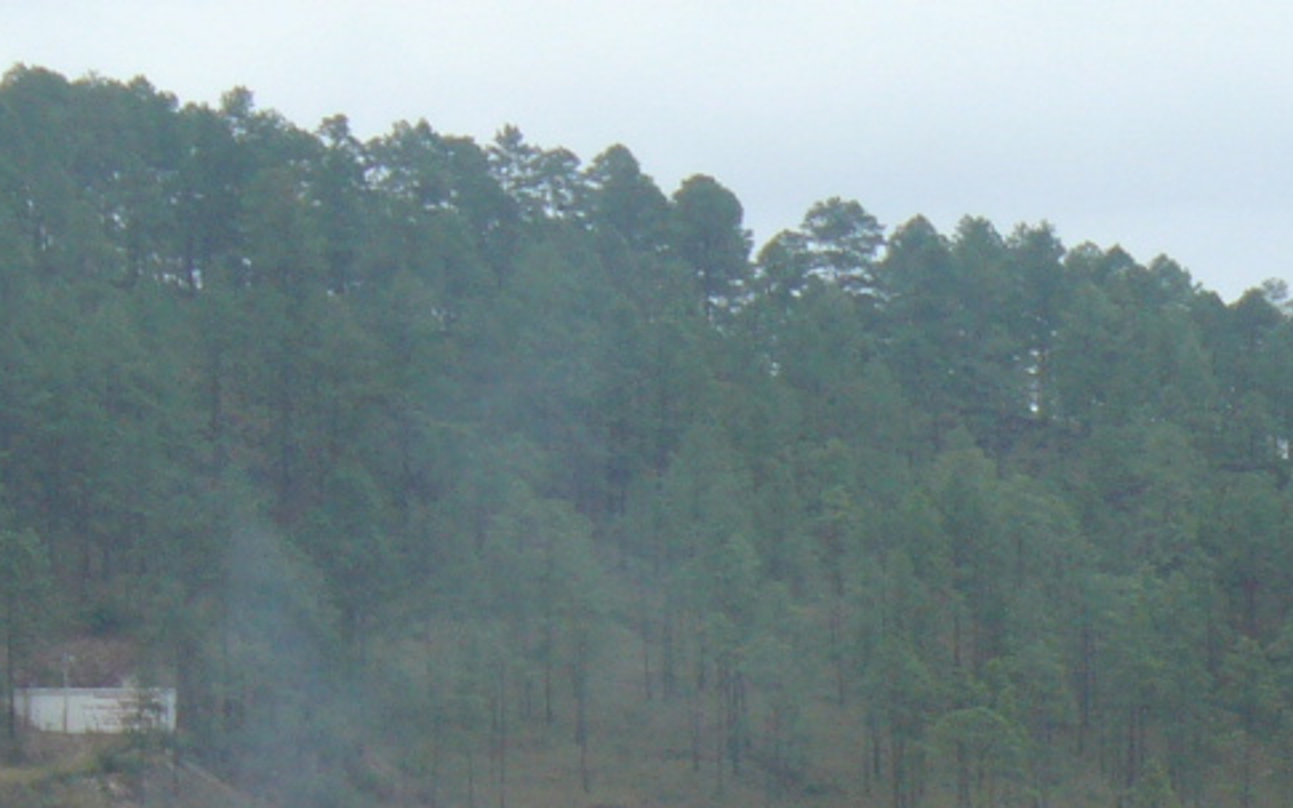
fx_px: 10852
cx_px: 1810
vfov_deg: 4.2
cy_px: 1152
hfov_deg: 6.7
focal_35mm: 308
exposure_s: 1/200
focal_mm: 14.5
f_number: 3.4
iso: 80
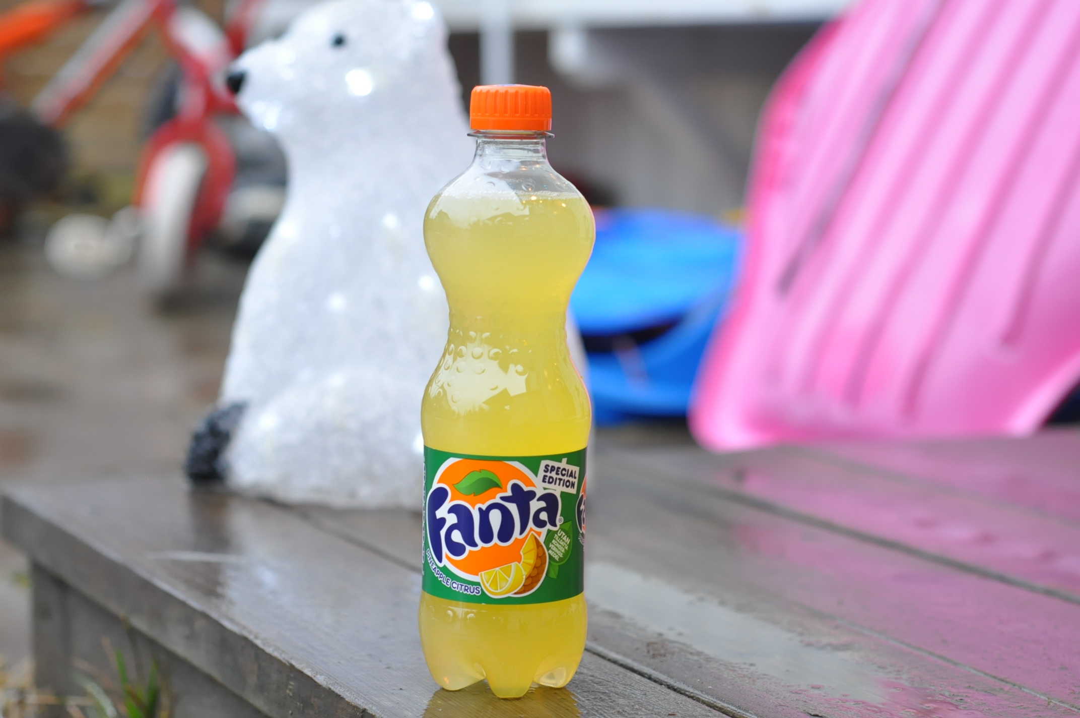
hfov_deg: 27.0
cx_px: 540
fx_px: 2247
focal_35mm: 75
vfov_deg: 18.1
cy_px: 359
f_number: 4
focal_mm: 50
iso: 800
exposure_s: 1/60
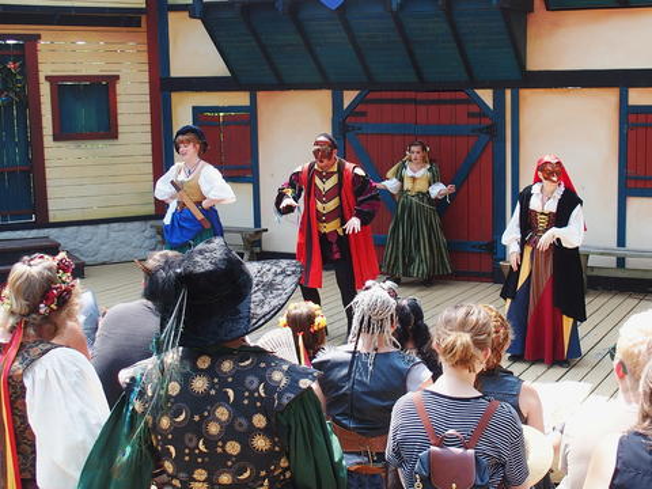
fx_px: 603
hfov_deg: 56.8
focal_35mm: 32
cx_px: 326
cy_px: 244
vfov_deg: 44.2
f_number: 2.8
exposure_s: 1/125
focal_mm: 6.7
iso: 100
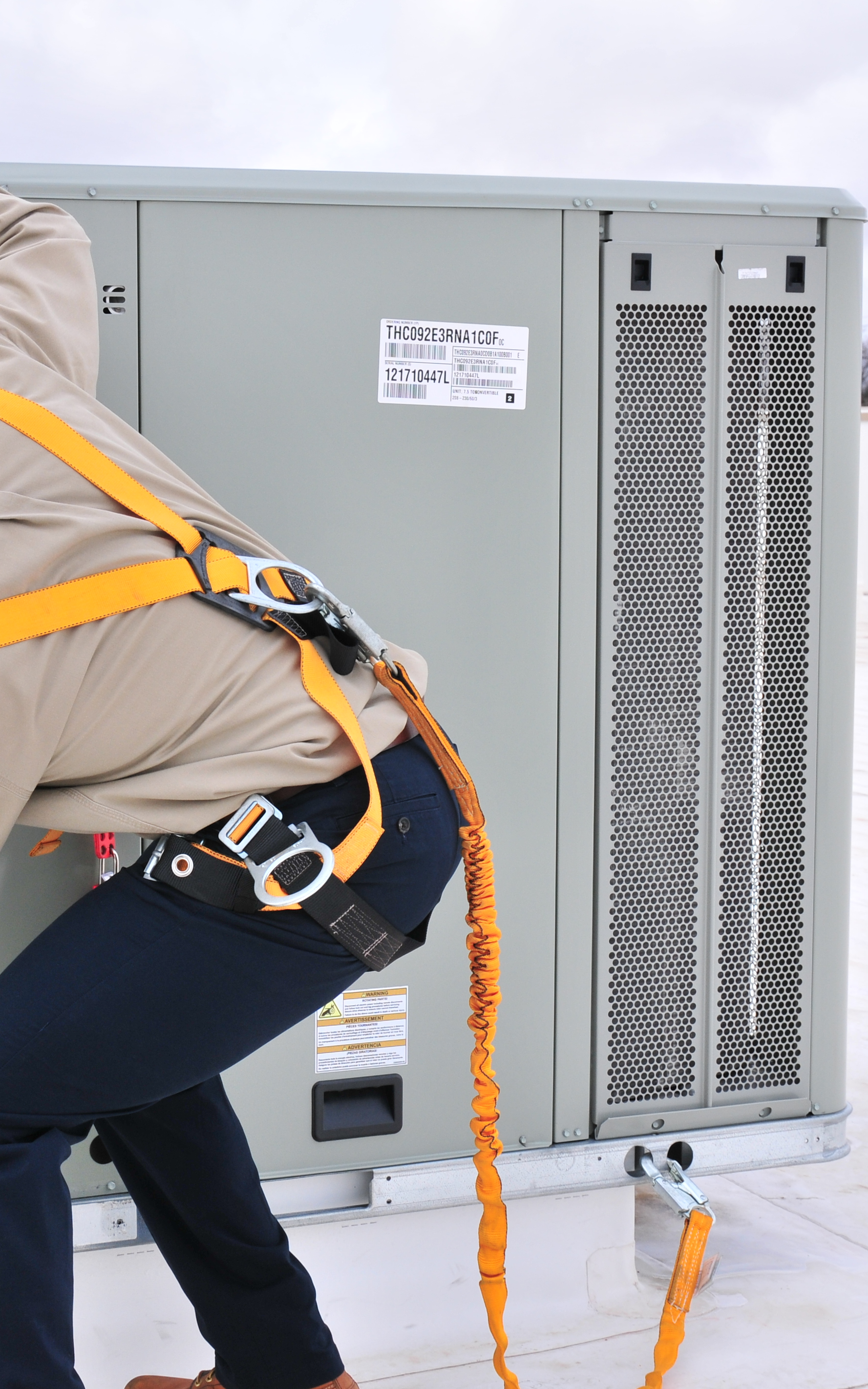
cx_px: 110
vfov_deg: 30.7
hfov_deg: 19.2
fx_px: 2528
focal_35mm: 67
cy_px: 695
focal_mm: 29
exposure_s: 1/250
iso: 200
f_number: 8
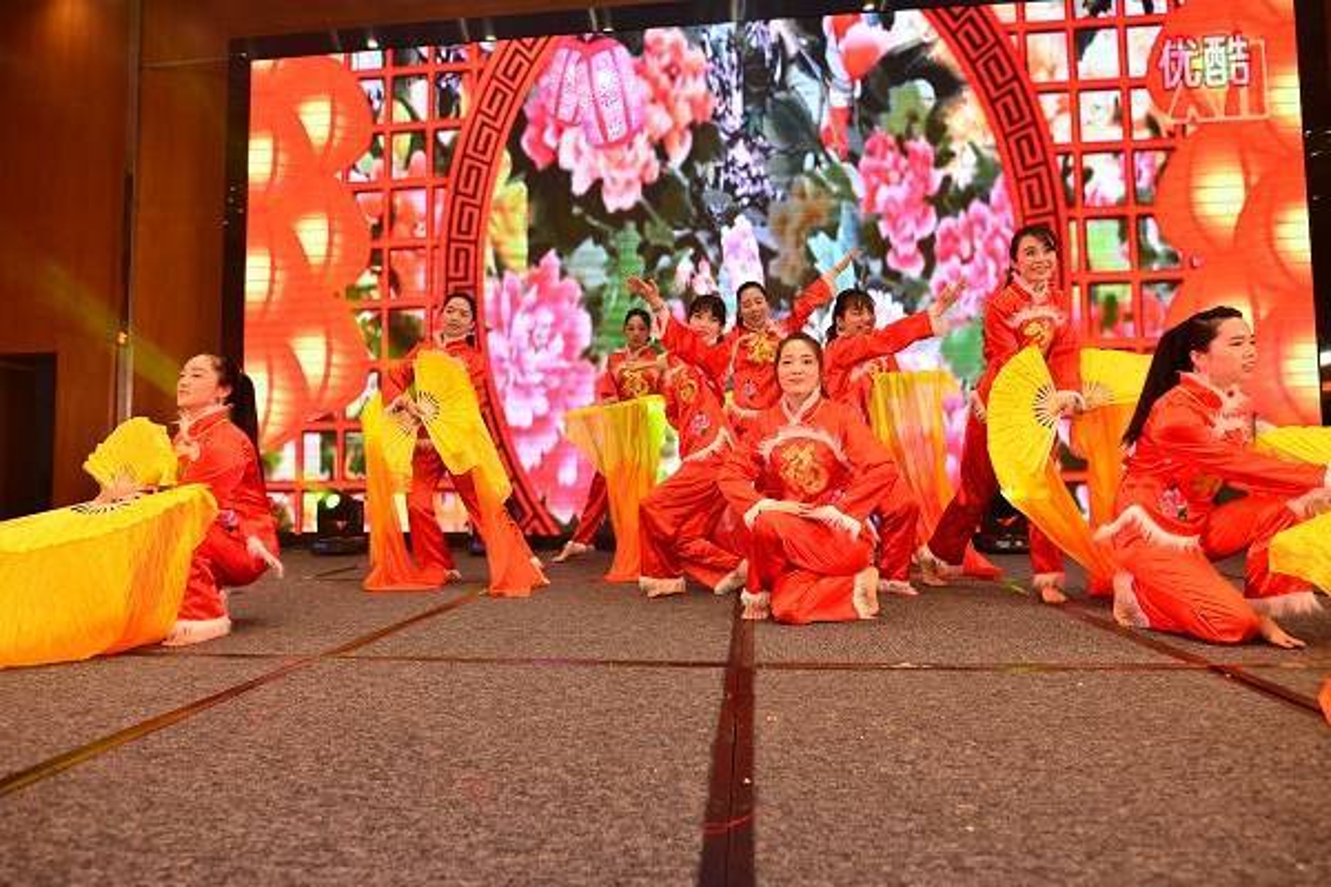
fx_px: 739
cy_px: 444
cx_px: 666
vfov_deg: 61.9
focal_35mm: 20
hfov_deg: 84.0
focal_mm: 20
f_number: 2.8
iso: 400
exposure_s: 1/200
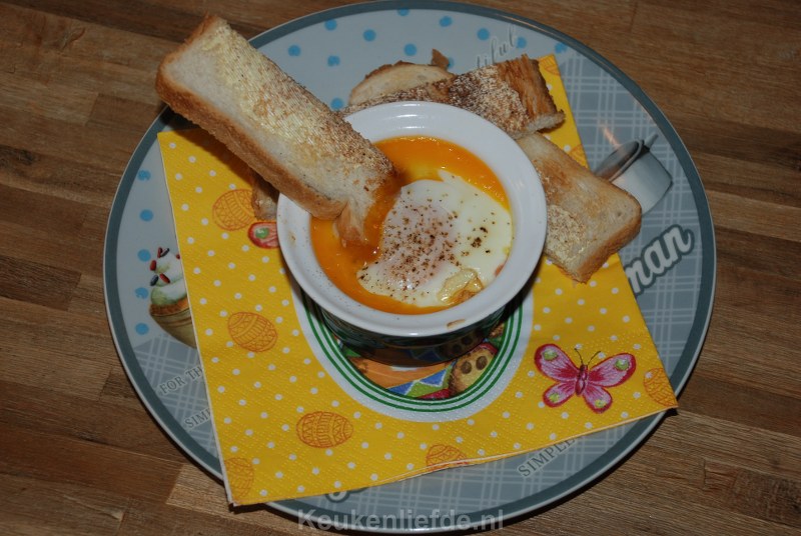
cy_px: 268
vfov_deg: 17.6
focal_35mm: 78
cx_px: 400
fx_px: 1738
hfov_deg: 26.0
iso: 160
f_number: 5
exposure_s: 1/60
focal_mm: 52
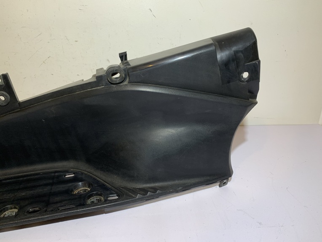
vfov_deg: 53.1
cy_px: 121
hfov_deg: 67.3
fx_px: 242
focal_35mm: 26
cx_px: 161
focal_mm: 4.25
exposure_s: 1/104
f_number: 1.8
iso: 100
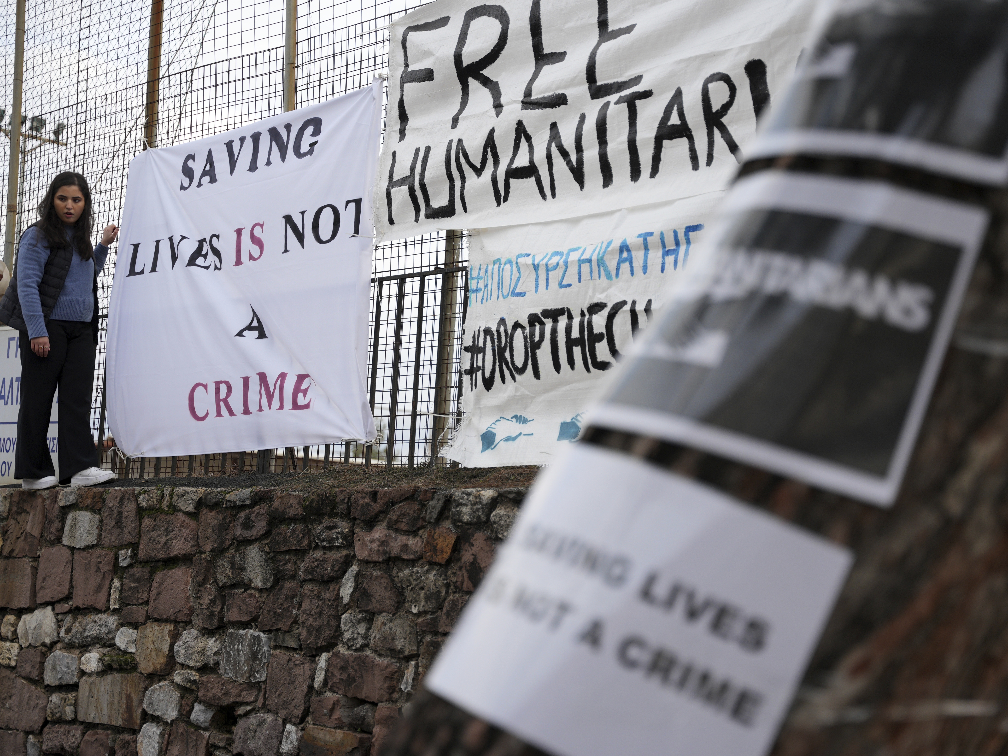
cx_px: 527
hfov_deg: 29.6
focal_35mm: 65
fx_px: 1905
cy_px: 378
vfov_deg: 22.4
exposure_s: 1/1000
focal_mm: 60.4
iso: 400
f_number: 2.8
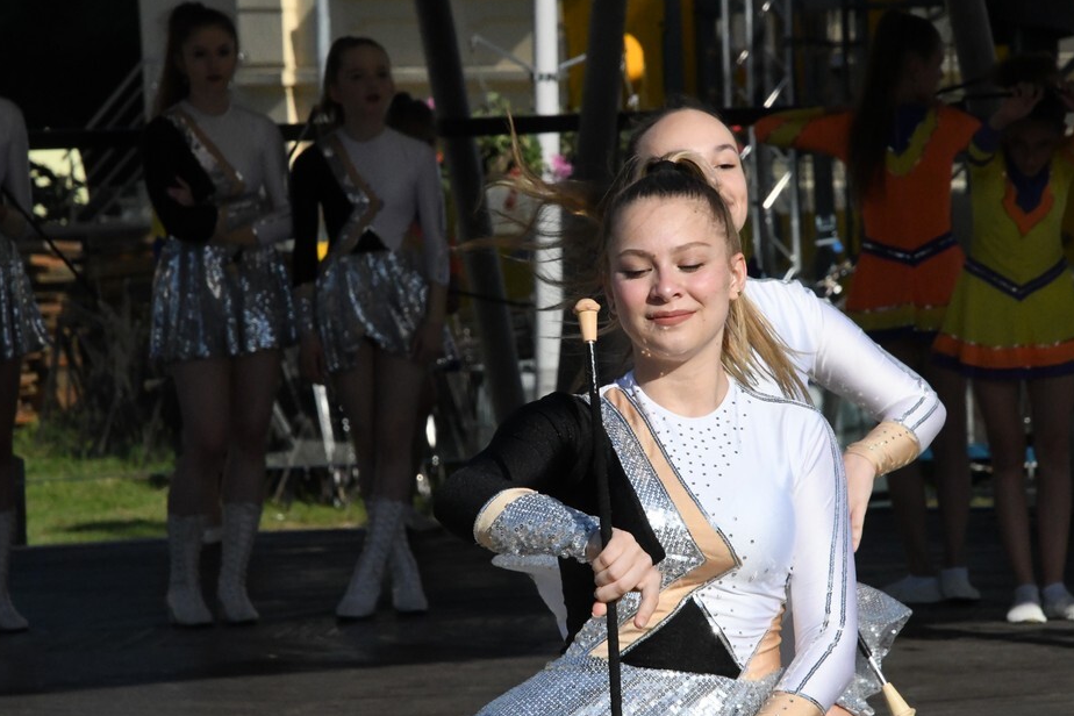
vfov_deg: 4.5
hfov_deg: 6.7
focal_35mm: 307
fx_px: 9158
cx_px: 566
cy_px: 391
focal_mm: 185
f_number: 16
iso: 6400
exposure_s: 1/8000
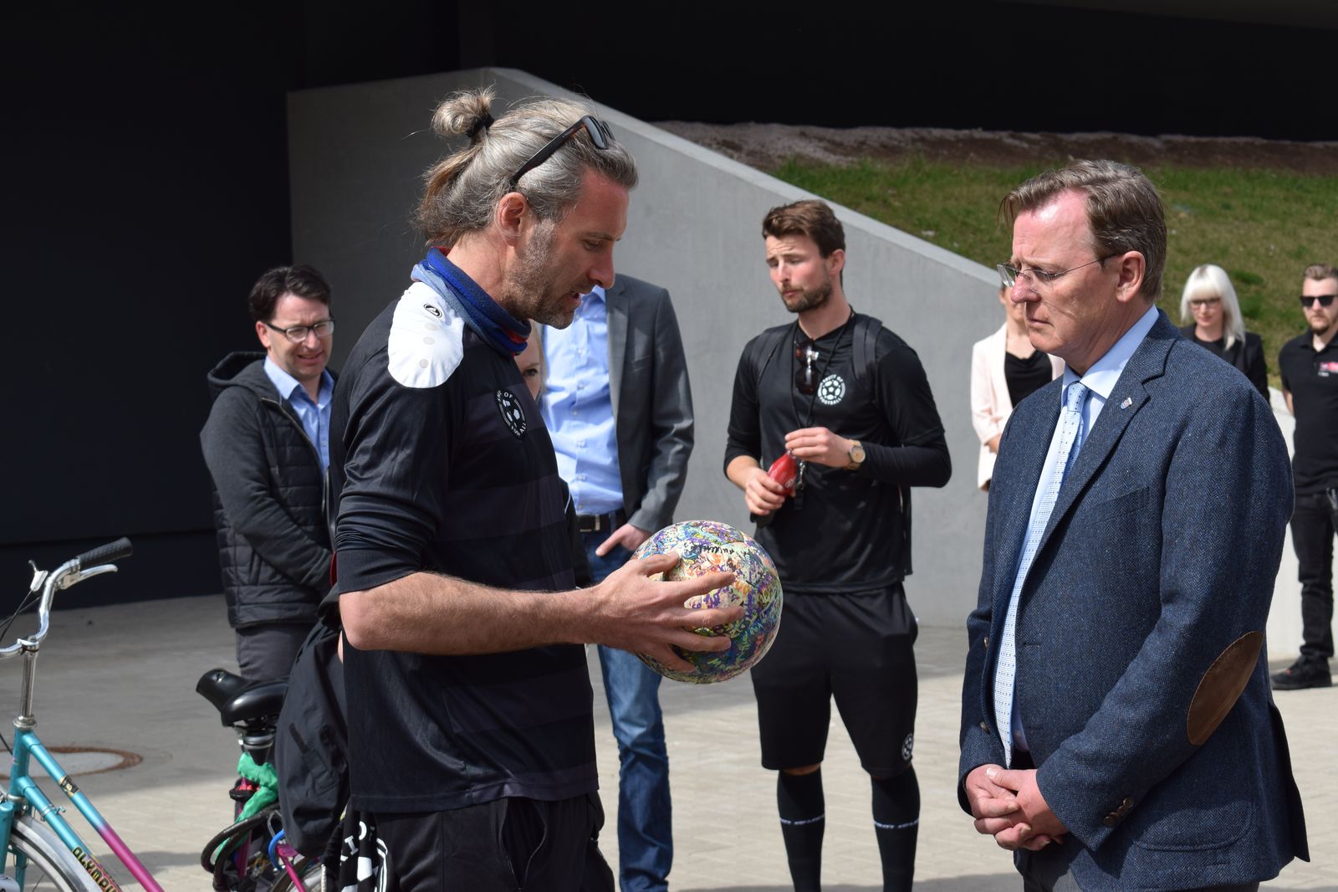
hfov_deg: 24.6
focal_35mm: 82
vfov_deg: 16.5
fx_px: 3065
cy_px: 446
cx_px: 669
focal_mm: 55
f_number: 9
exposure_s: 1/320
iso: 200
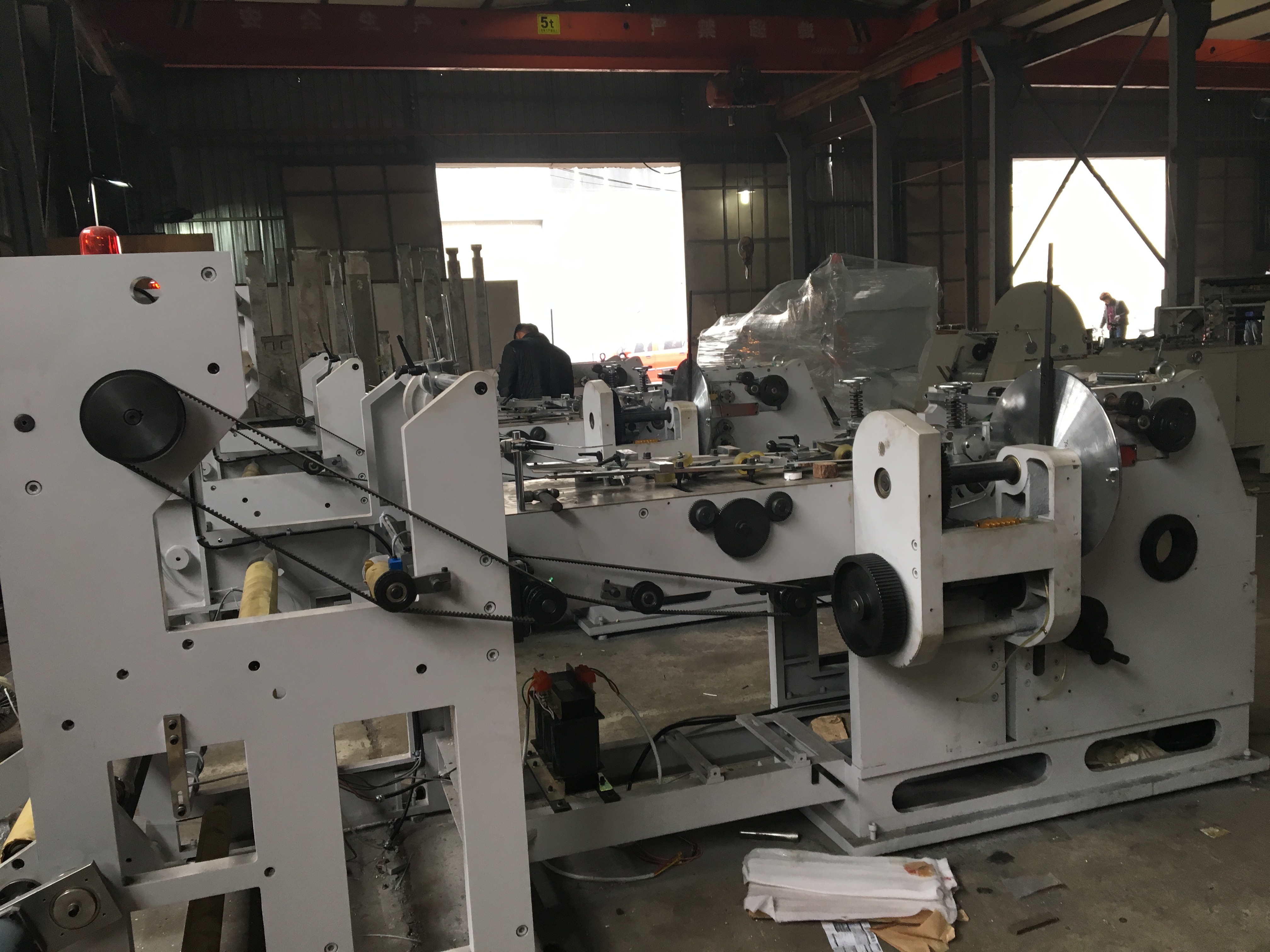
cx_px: 635
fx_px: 1064
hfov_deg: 61.7
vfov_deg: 48.2
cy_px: 476
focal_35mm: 29
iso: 40
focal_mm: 4.15
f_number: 2.2
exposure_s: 1/33
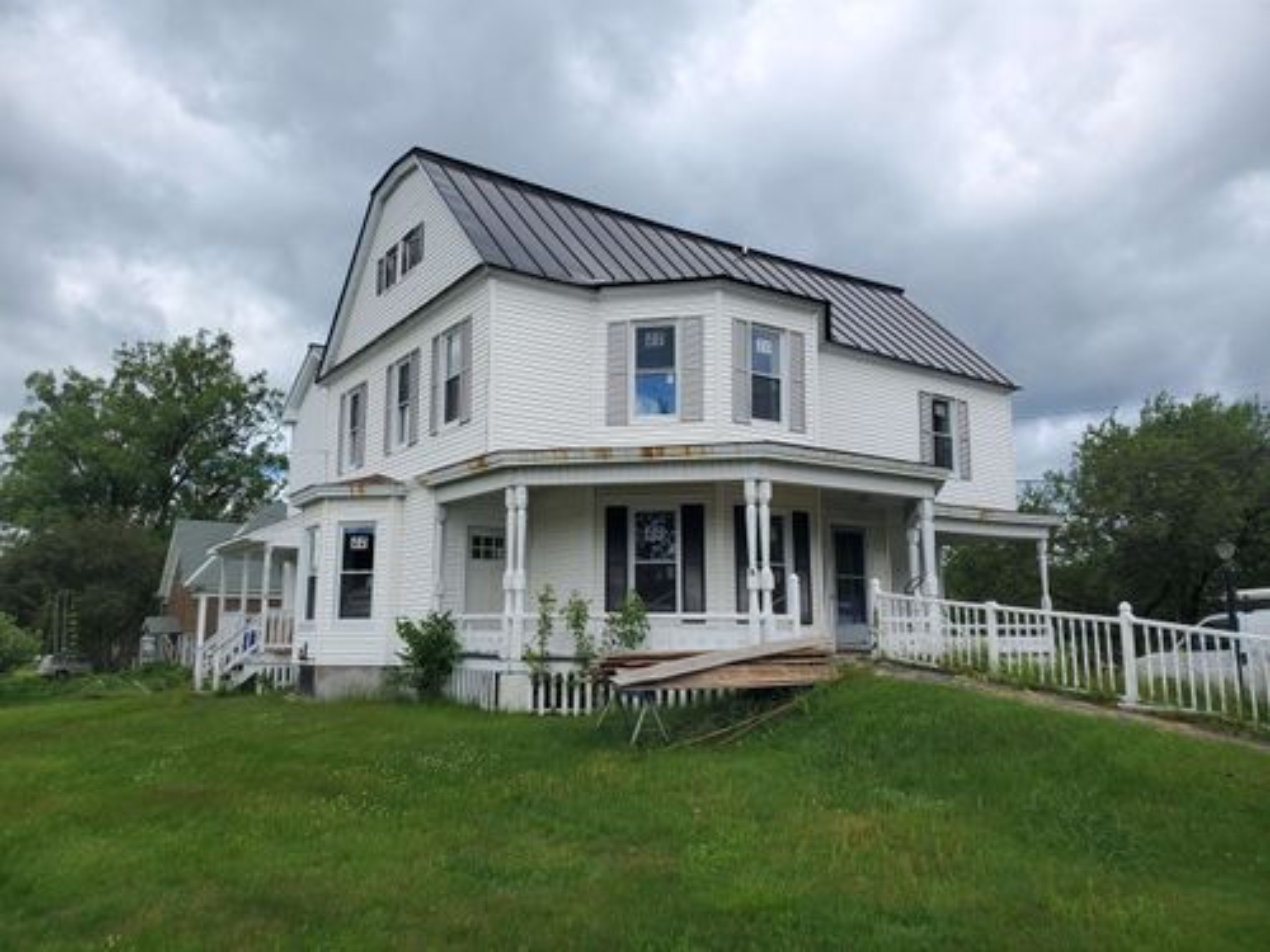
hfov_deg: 67.3
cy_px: 476
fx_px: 954
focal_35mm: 26
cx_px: 635
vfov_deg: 53.1
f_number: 2.4
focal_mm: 4.3
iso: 50
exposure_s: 1/1332
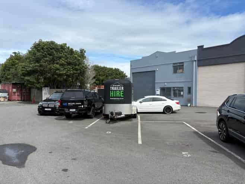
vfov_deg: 53.0
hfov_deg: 67.3
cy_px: 92
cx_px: 122
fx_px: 184
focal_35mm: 26
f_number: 1.6
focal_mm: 5.96
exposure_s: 1/3279
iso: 50
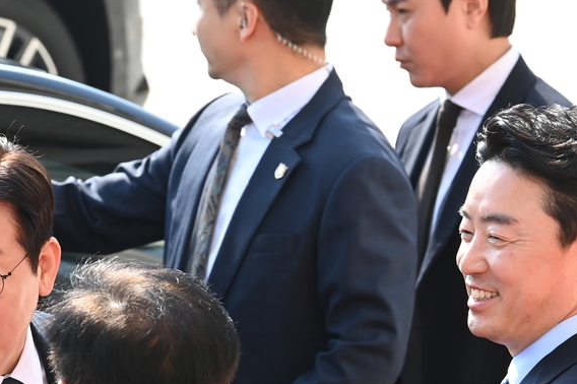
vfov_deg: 3.7
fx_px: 5927
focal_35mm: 370
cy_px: 440
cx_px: -39
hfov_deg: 5.6
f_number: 8
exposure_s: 1/800
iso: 1400
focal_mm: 150
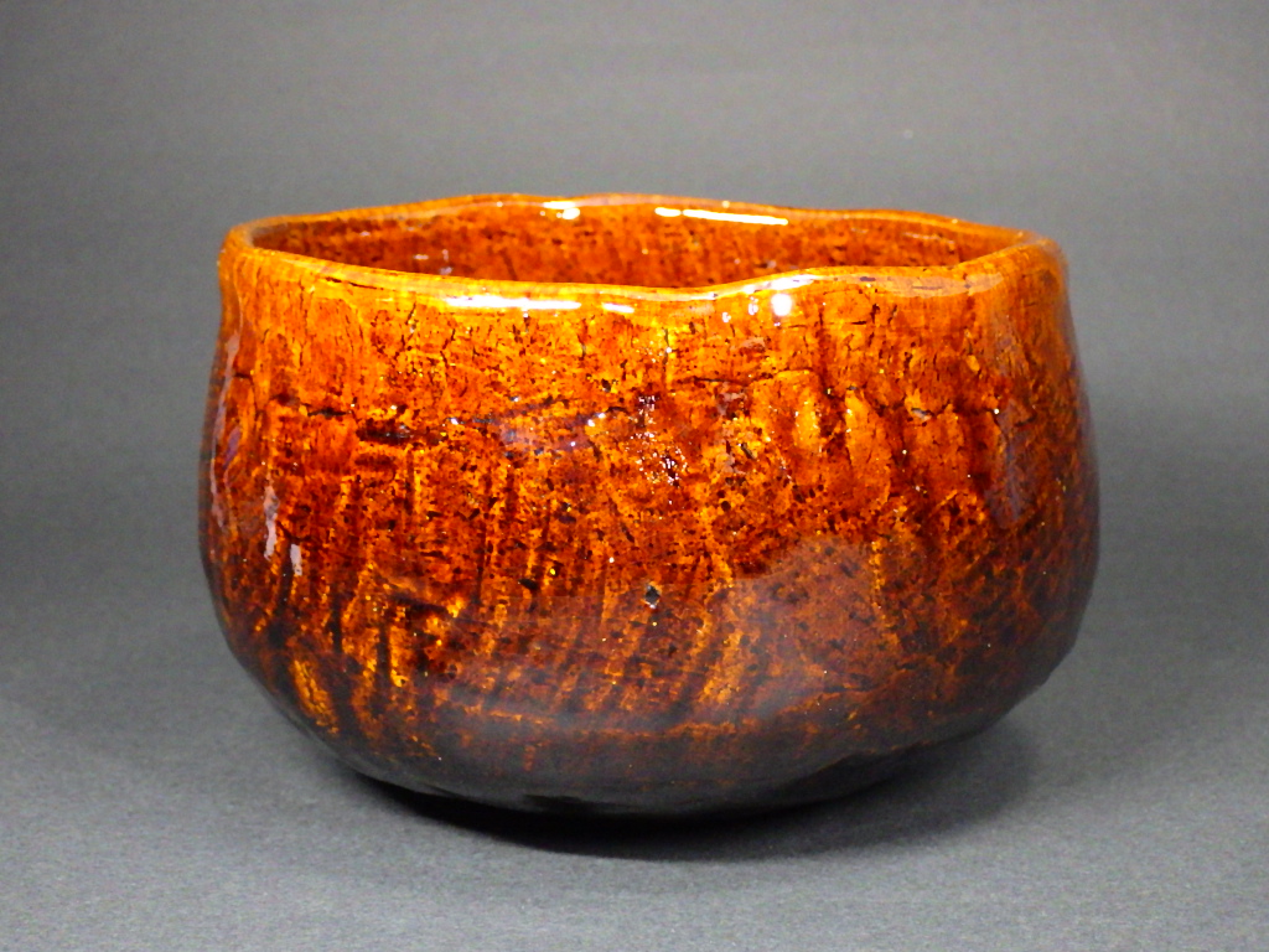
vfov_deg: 23.7
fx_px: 2273
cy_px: 476
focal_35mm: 62
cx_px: 634
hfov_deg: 31.2
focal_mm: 11.1
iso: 400
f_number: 4.6
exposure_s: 1/15
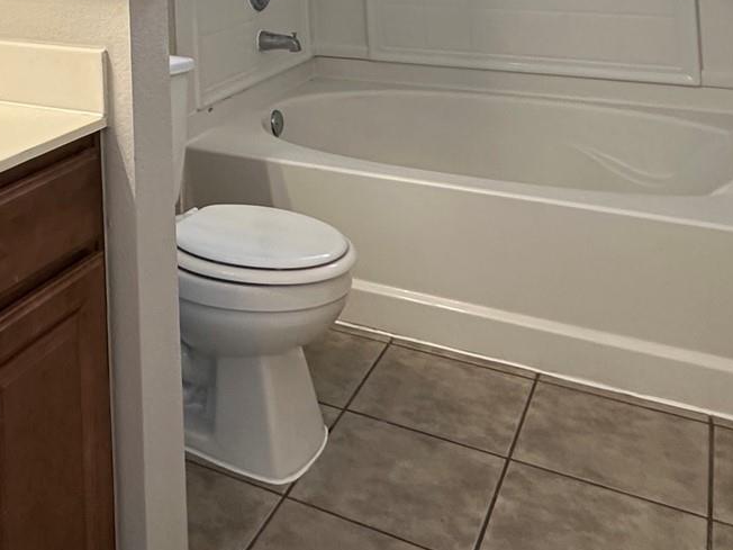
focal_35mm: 44
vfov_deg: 27.5
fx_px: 932
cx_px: 90
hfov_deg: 40.1
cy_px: -162
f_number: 2.2
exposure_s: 1/60
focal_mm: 2.22
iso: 250
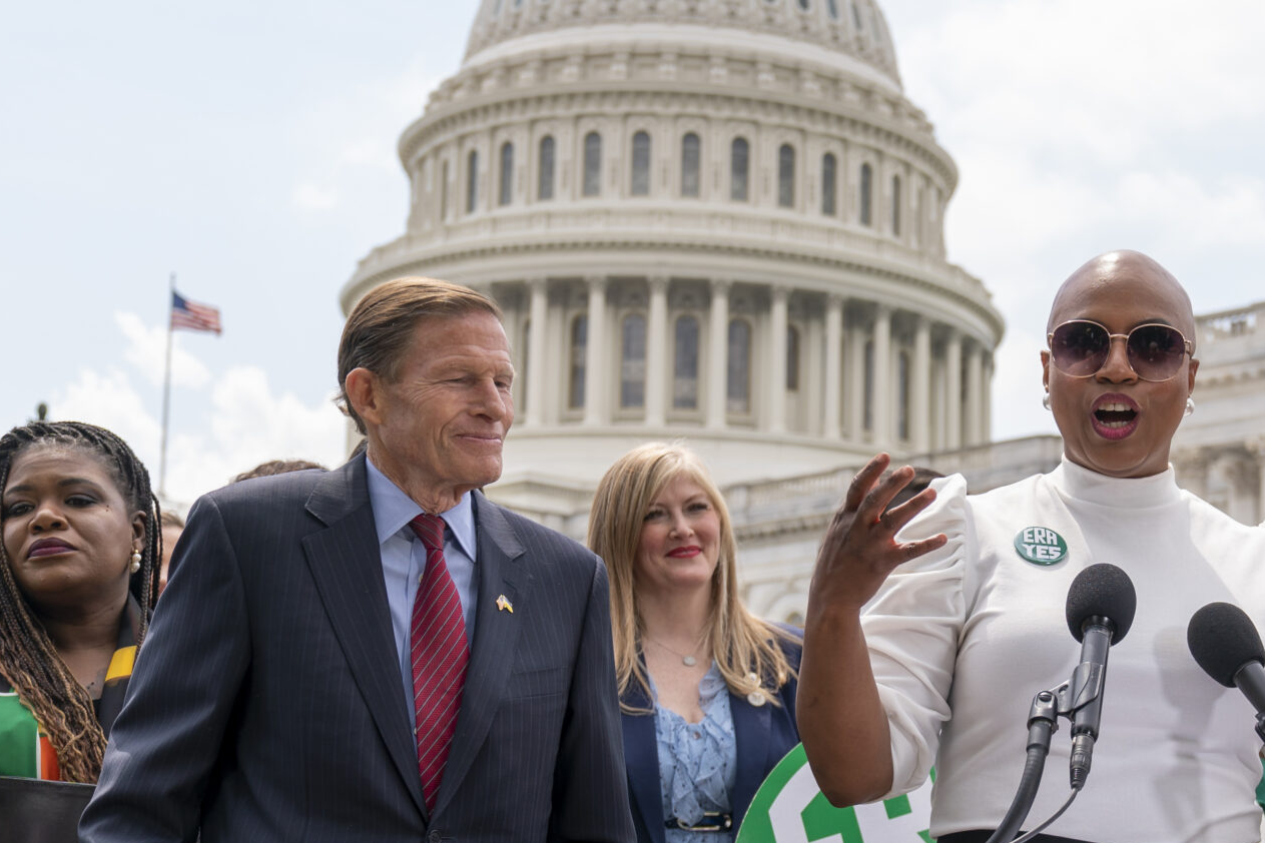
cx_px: 1147
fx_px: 2635
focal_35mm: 75
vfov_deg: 18.1
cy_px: 598
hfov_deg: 26.1
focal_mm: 37
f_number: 4
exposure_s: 1/500
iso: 100
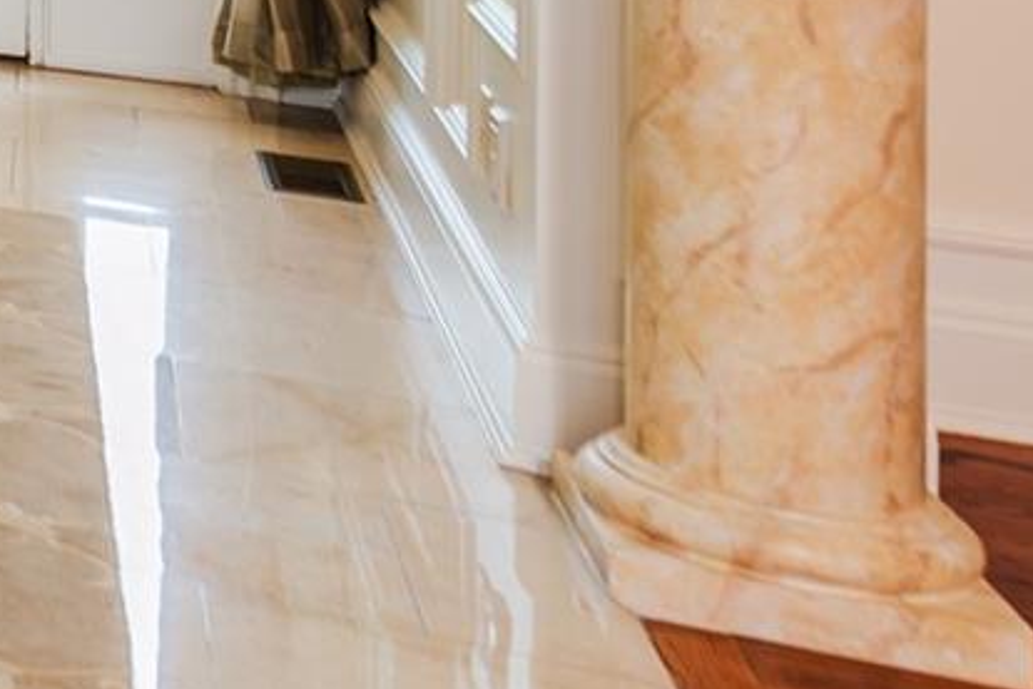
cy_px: -430
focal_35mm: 76
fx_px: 2195
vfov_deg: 15.9
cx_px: -1372
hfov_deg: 15.6
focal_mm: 15.5
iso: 200
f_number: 3.5
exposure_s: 1/100
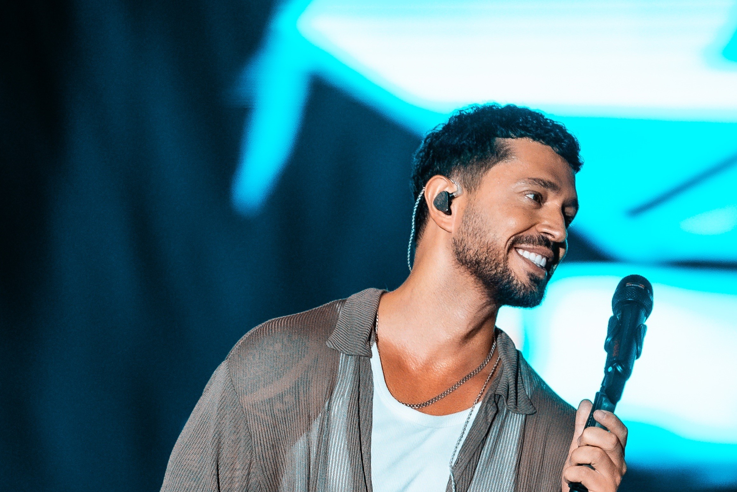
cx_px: 390
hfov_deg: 7.4
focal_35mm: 277
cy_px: 442
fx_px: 5674
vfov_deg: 5.0
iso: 2000
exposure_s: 1/400
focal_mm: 151
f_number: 2.8
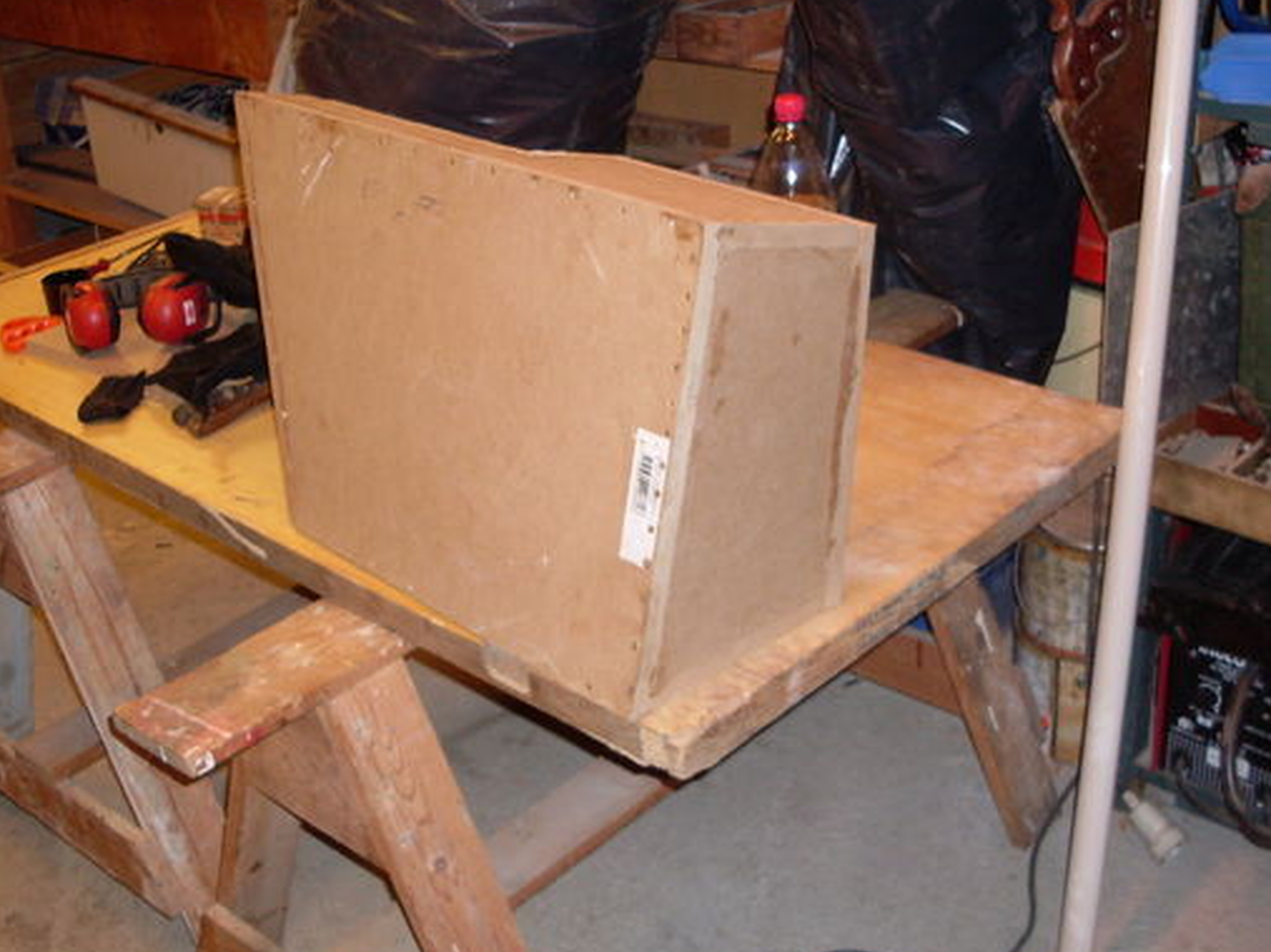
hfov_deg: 39.7
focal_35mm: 48
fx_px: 1762
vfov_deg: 30.2
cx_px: 637
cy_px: 426
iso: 100
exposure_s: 1/45
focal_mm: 6.3
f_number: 2.8
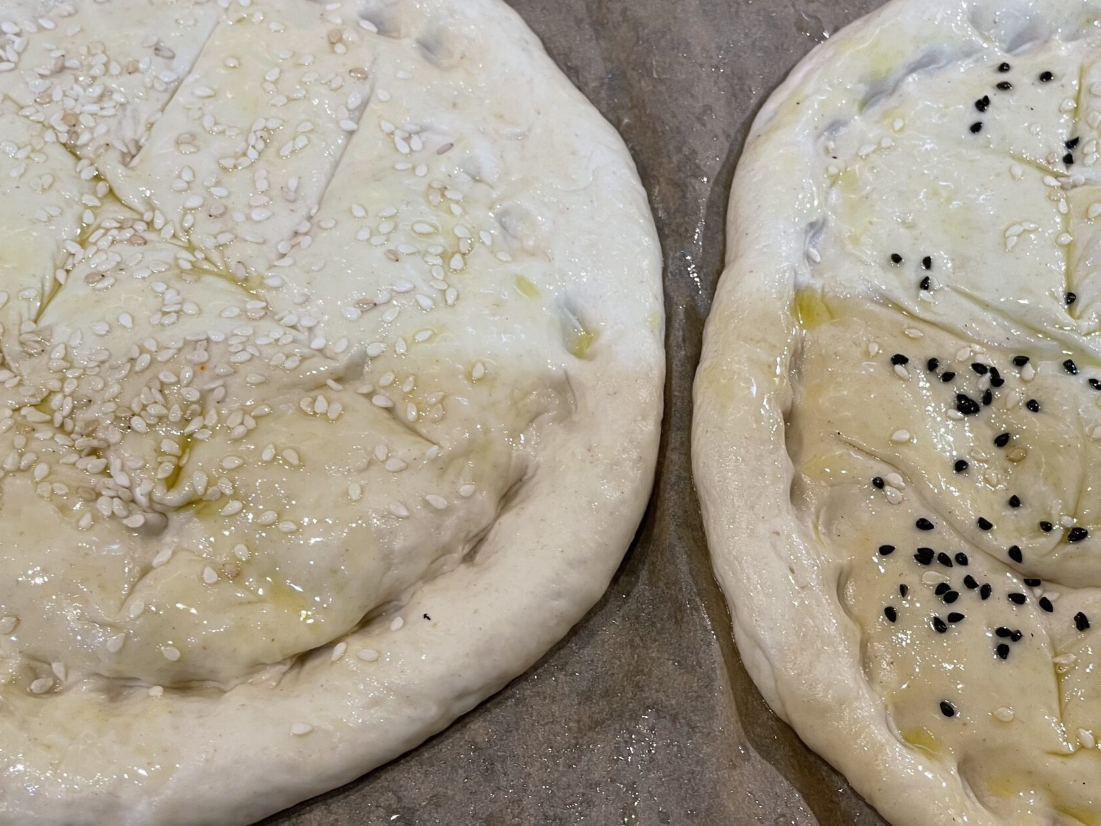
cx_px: 664
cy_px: 503
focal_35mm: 40
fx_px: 1272
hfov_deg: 46.5
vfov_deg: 35.8
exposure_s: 1/50
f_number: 1.6
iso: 100
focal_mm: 4.2
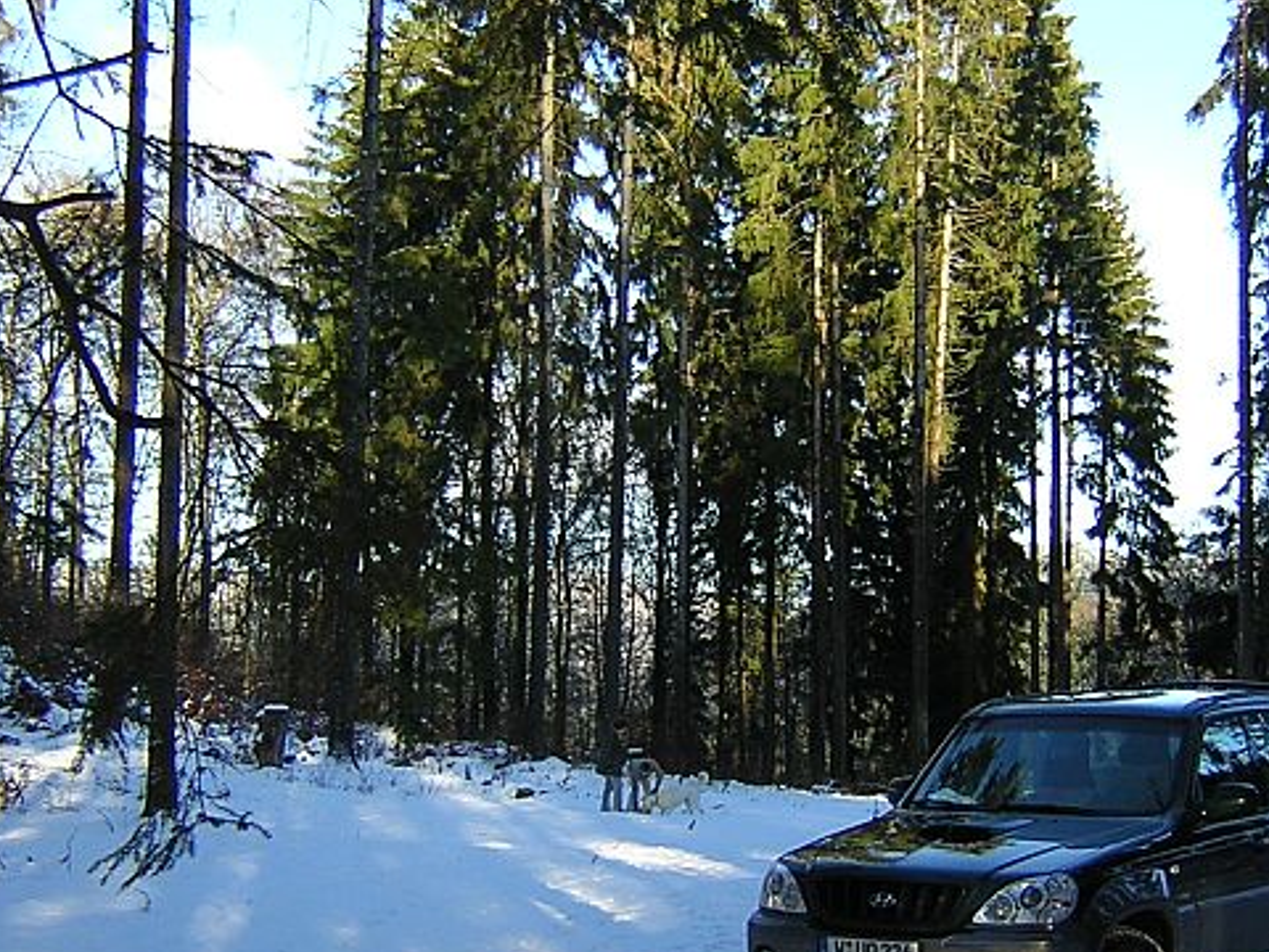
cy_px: 569
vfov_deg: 30.2
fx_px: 1760
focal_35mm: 48
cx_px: 740
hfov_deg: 39.5
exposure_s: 1/281
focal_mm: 4.7
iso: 100
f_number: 2.6
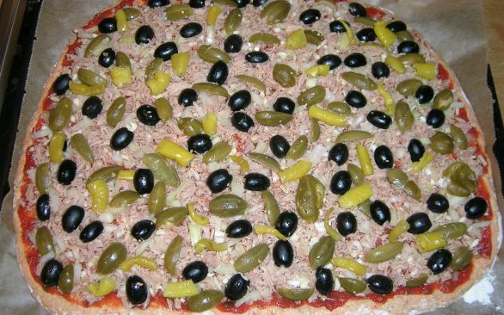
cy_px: 154
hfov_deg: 51.5
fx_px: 522
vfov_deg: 33.6
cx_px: 257
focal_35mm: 38
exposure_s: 1/60.1
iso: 50
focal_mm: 5.4
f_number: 2.8
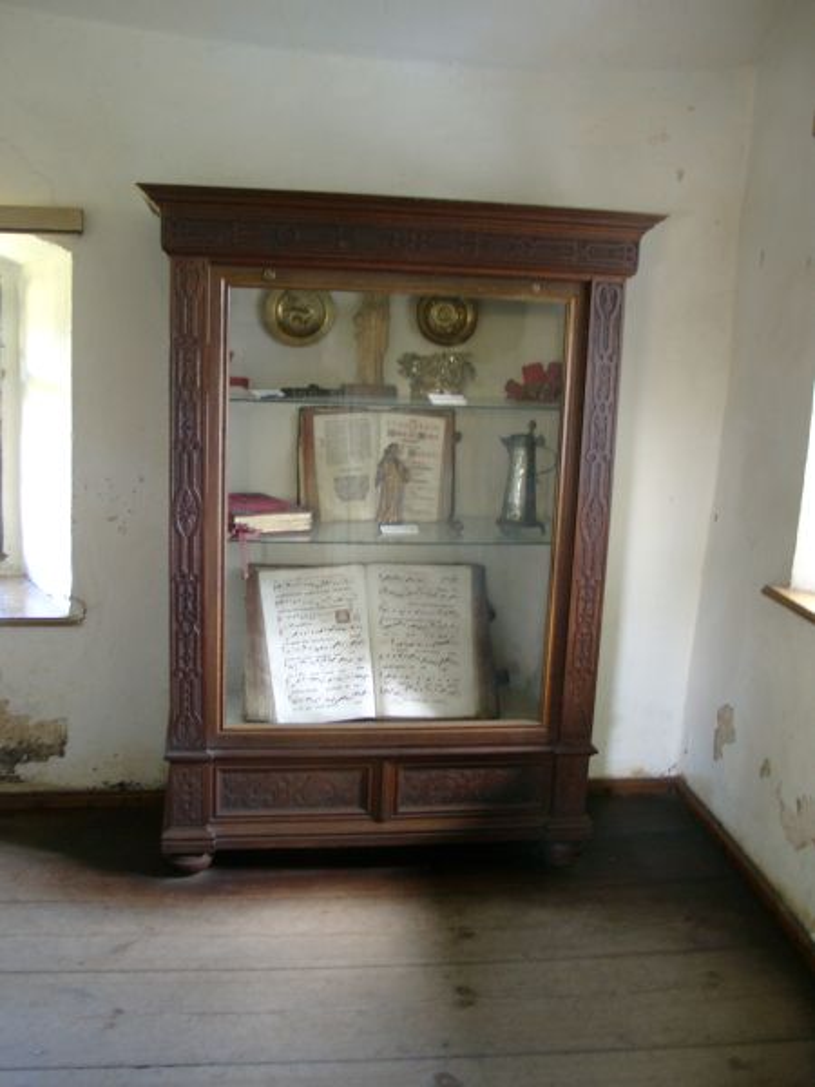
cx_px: 408
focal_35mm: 34
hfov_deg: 41.8
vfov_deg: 54.0
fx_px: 1067
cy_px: 544
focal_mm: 7.13
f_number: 2
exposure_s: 1/12.6
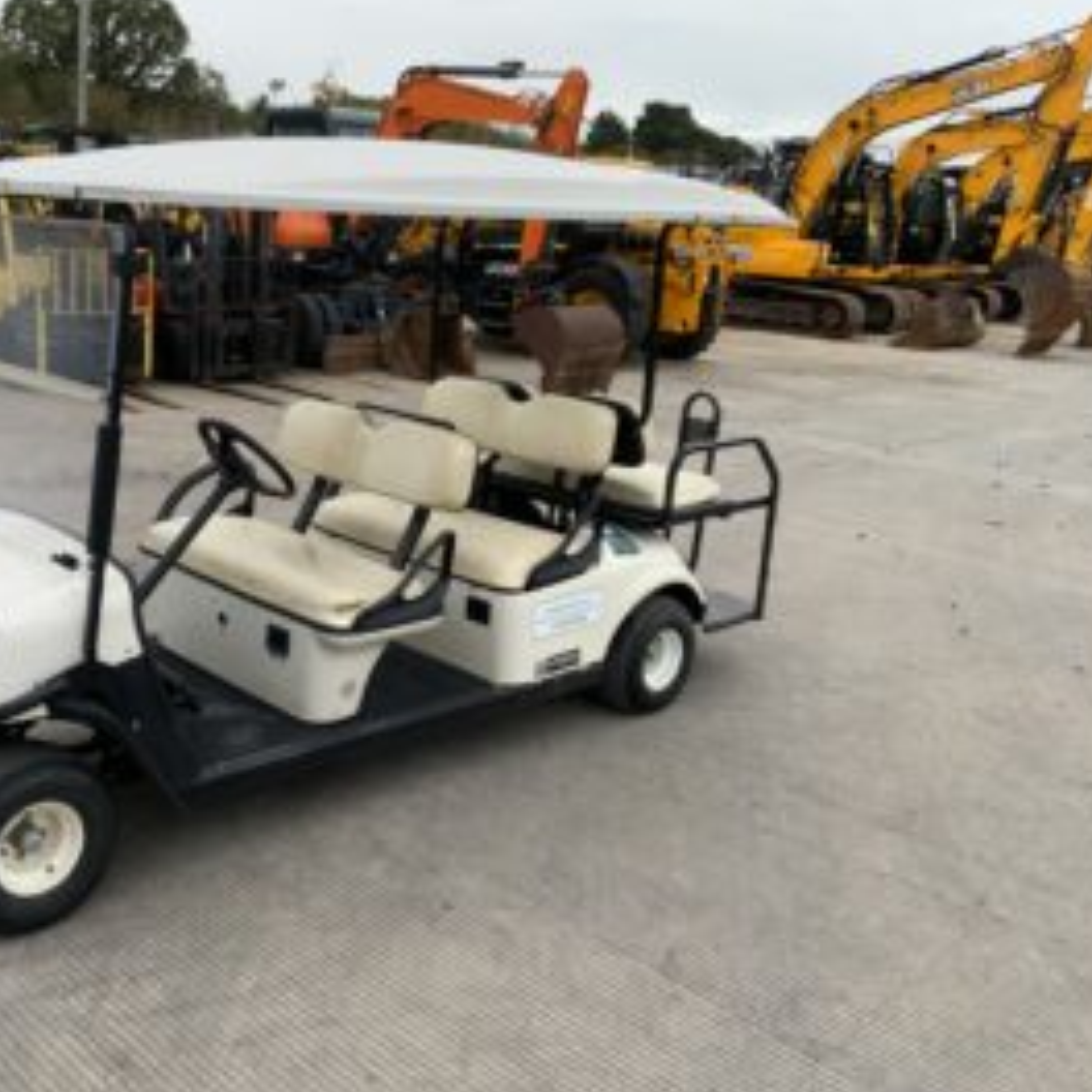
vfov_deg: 47.2
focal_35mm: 35
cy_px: 538
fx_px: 1249
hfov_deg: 46.5
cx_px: 372
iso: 50
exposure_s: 1/122
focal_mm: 3
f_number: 1.8
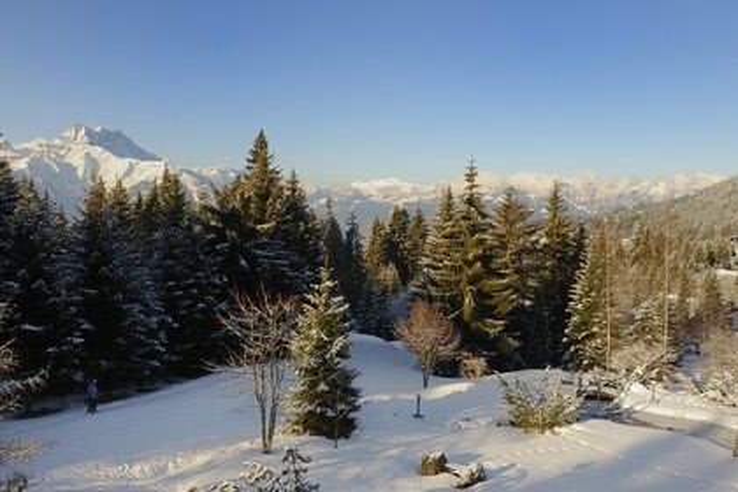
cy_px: 246
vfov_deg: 41.1
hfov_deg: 58.7
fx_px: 656
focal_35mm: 32
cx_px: 369
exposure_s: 1/160
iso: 200
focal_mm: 32
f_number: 11
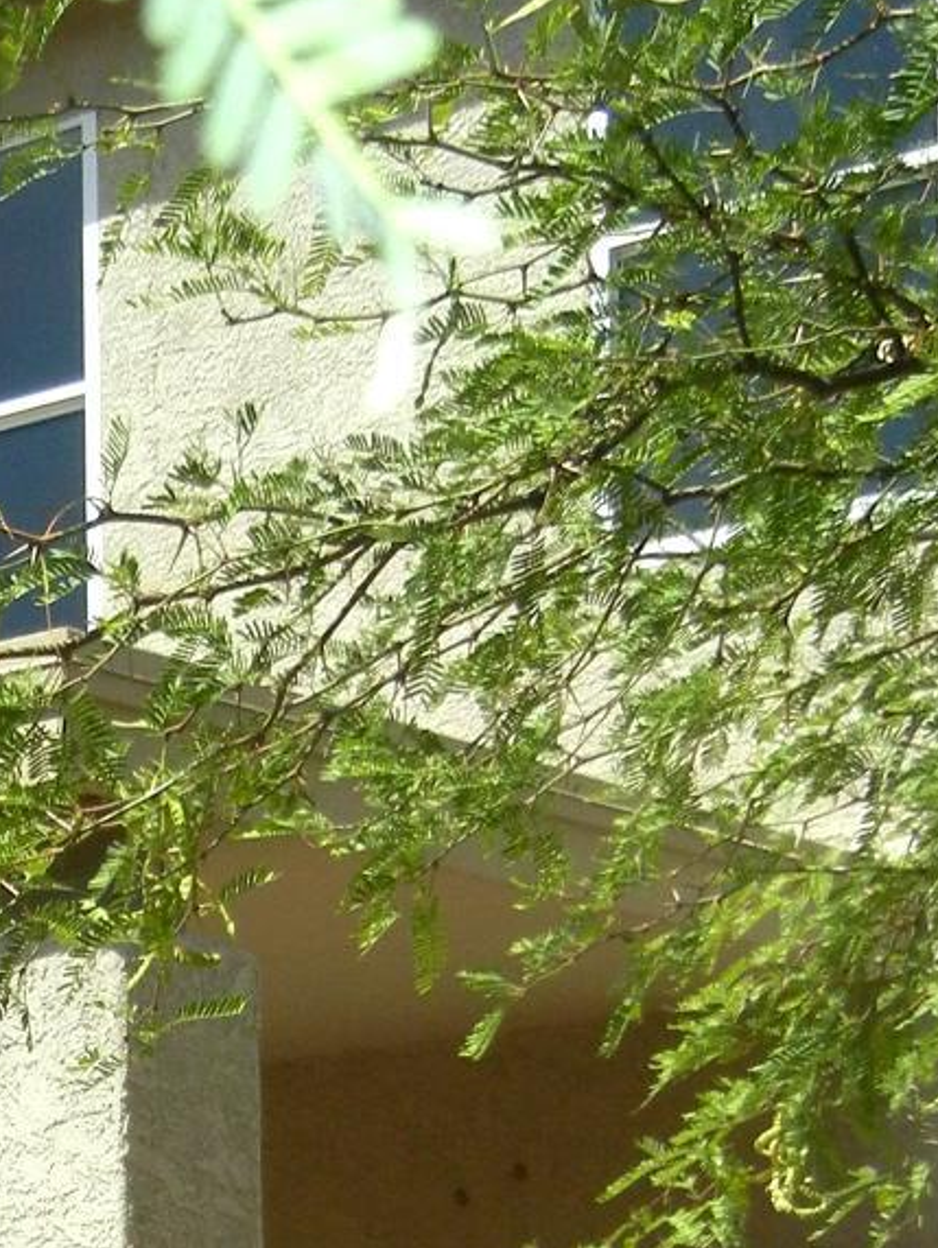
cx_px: -168
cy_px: 1530
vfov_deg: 17.7
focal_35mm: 105
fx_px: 3789
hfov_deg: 13.7
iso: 160
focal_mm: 5.4
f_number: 7
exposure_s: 1/524
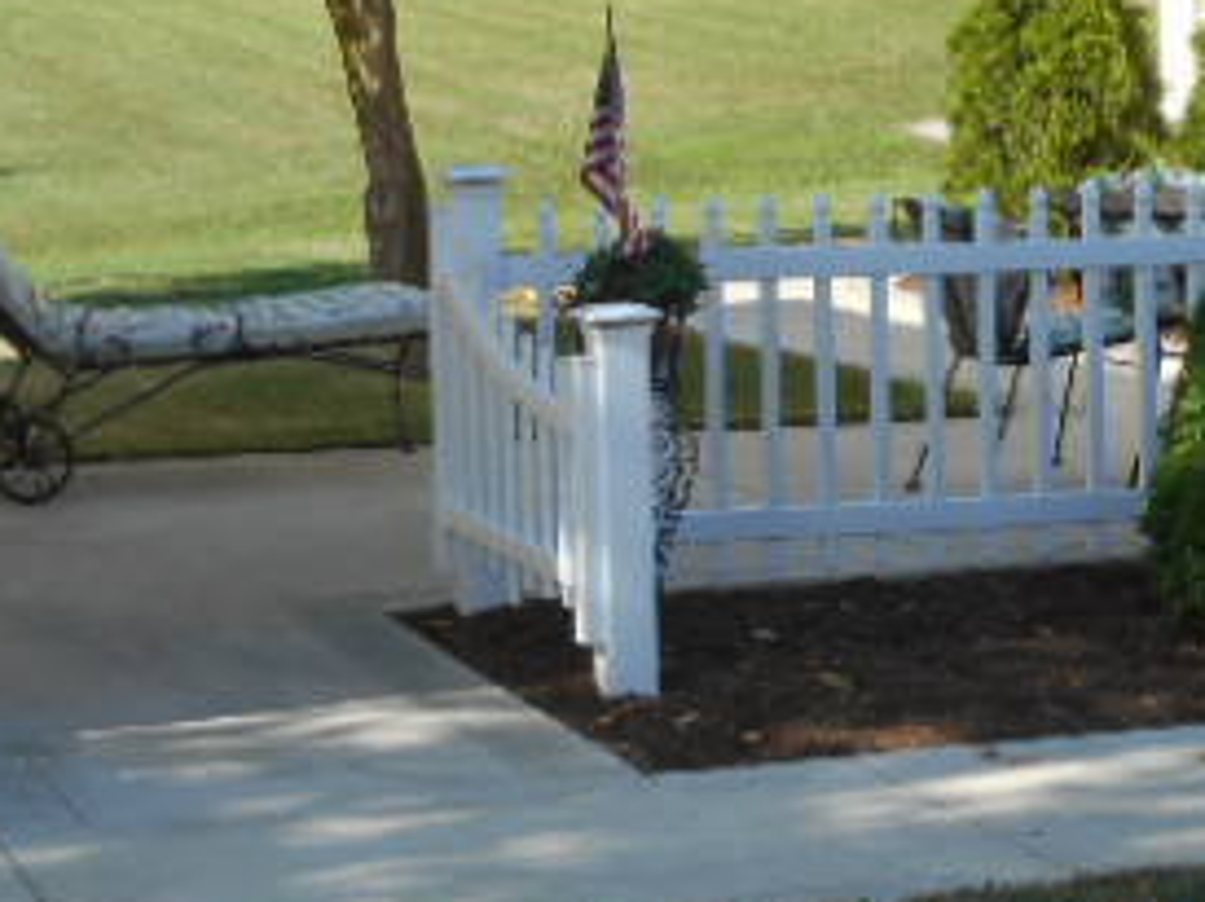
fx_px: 4800
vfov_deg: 10.6
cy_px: -123
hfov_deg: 14.3
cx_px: 734
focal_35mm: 138
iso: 80
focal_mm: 10.5
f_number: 5.1
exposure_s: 1/200
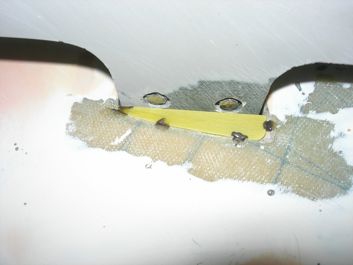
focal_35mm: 38
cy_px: 132
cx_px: 176
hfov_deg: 49.0
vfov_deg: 37.7
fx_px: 388
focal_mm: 7.8
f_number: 4.8
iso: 64
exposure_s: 1/60.1
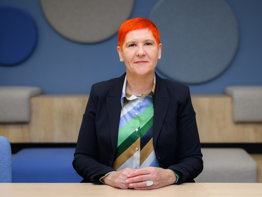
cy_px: 98
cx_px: 139
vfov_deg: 21.6
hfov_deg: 28.6
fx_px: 515
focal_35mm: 68
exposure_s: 1/100
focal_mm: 62
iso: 125
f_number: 2.4
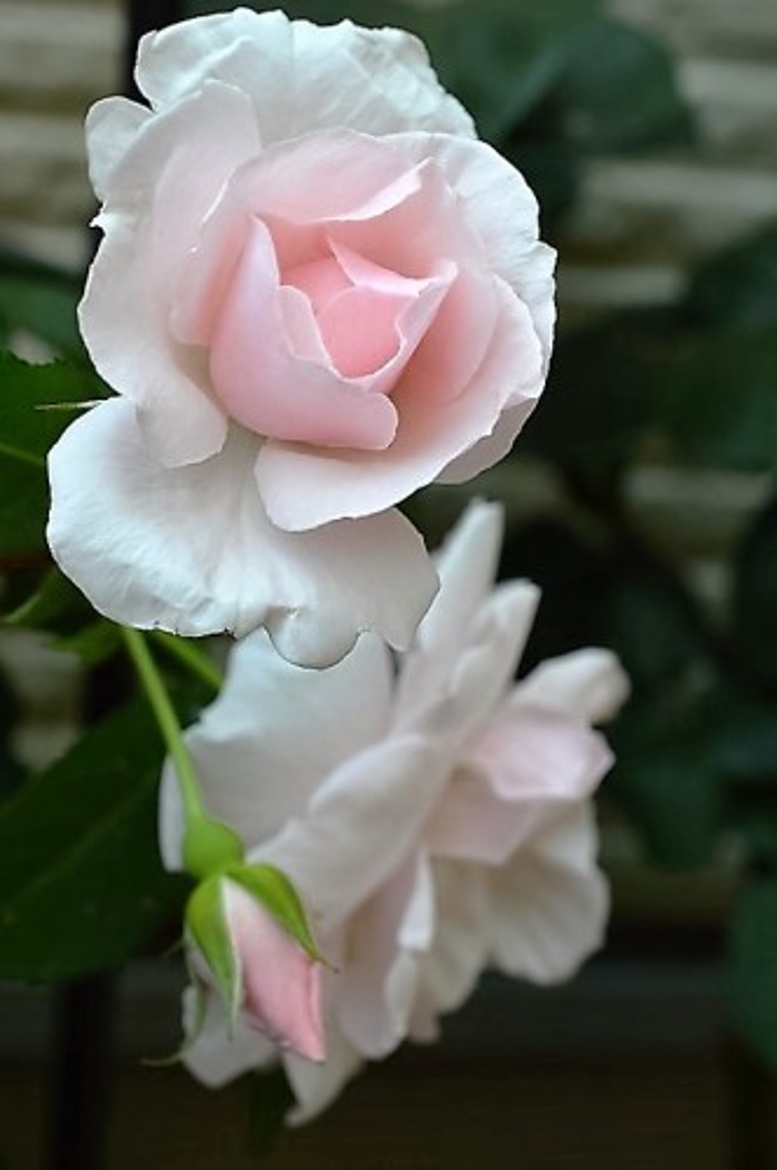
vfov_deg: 33.4
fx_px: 1948
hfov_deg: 22.6
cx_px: 388
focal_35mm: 60
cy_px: 585
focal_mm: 40
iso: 180
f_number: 8
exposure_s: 1/125
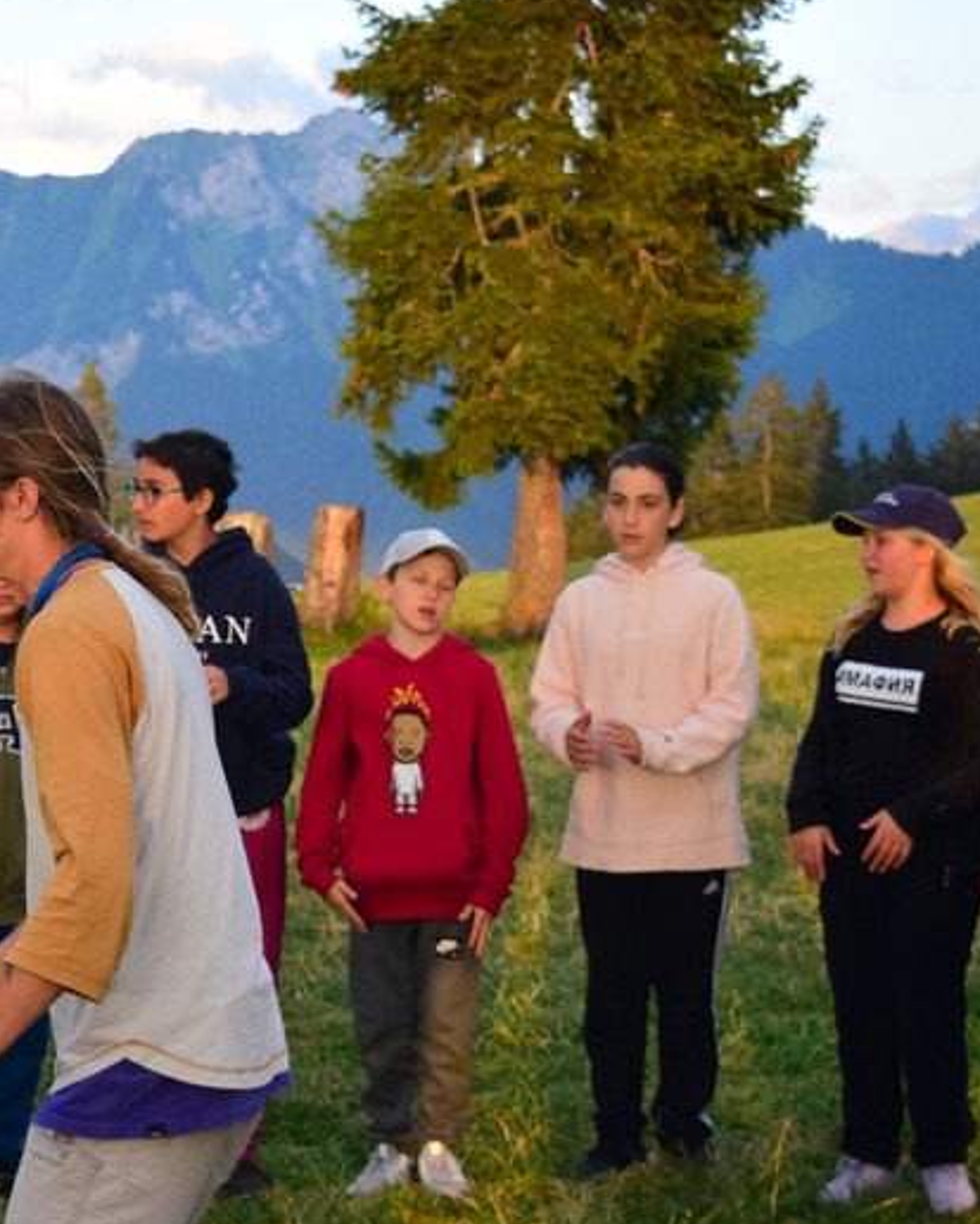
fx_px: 3443
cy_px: 642
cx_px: 76
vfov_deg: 20.2
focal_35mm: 95
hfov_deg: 16.0
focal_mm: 34
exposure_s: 1/800
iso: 1100
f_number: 4.5
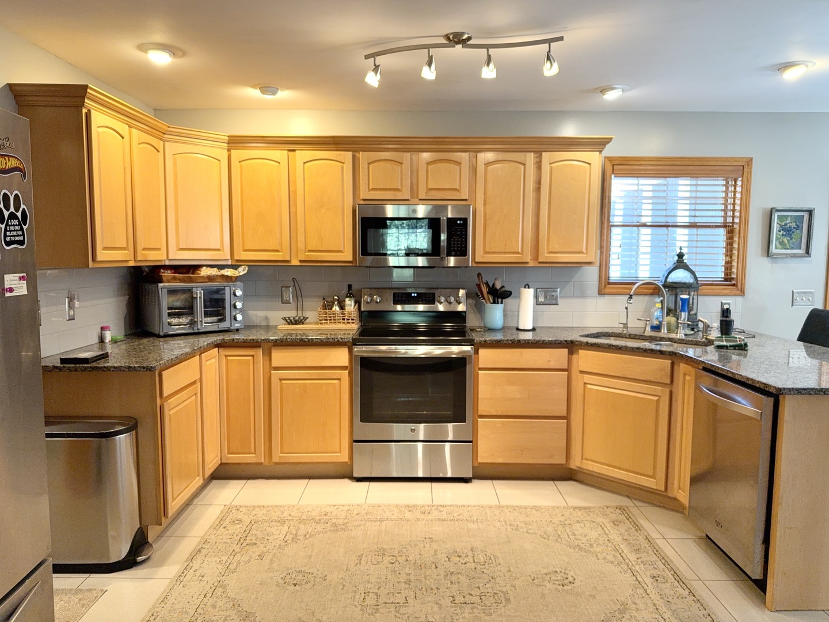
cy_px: 311
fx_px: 575
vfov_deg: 56.8
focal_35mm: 24
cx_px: 414
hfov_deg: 71.6
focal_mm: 6.76
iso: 125
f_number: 1.78
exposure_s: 1/60
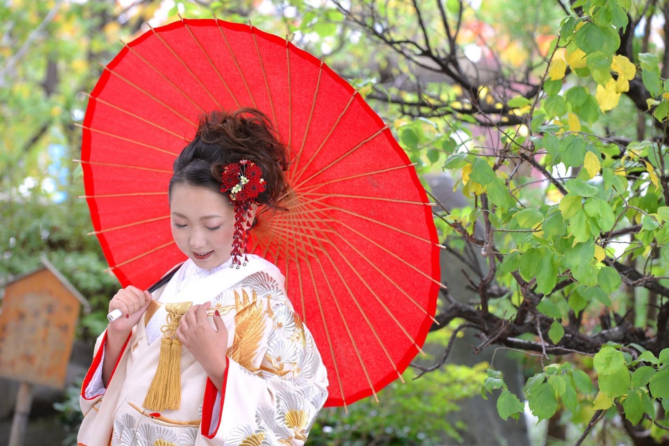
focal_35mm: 130
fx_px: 2416
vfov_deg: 10.6
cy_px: 223
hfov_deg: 15.8
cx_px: 334
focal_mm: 130
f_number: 4.5
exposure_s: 1/500
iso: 2000
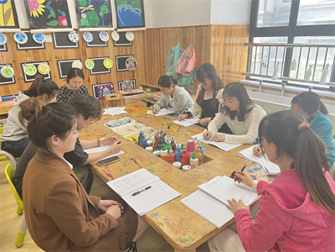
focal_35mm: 26
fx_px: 252
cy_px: 126
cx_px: 168
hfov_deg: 67.3
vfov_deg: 53.1
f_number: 1.5
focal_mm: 5.7
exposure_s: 1/71
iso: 125
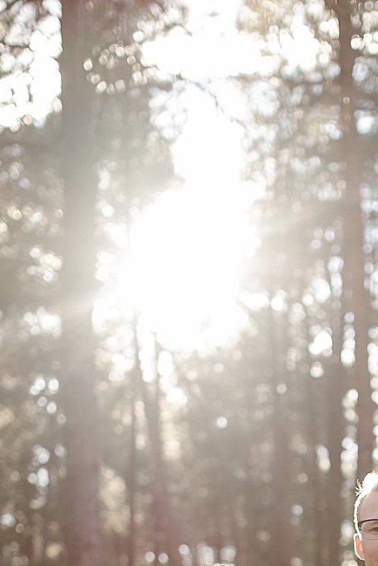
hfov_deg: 12.3
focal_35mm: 110
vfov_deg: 17.7
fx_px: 1731
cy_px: 668
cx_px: 390
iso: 200
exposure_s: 1/800
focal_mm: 35
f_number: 2
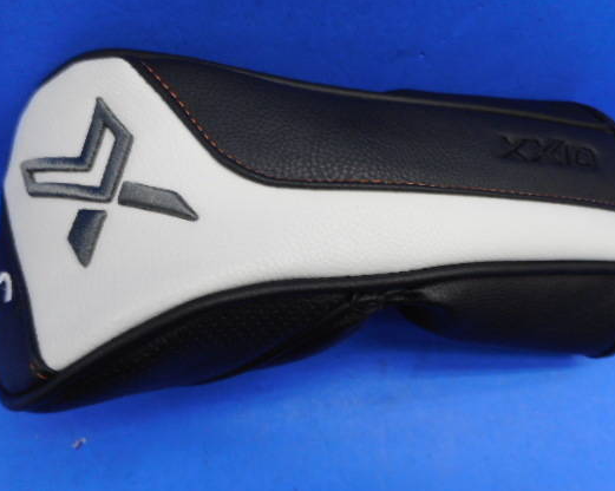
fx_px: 546
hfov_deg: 58.7
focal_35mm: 30
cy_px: 262
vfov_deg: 48.4
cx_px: 331
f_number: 3.7
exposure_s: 1/30
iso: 80
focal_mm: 4.5
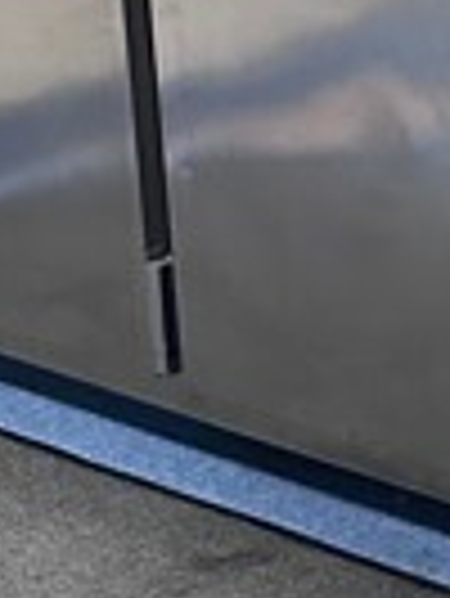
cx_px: 1354
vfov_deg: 13.0
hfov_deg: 8.5
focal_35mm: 147
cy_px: -178
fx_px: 2544
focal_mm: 6.86
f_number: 1.78
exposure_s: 1/60
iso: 400
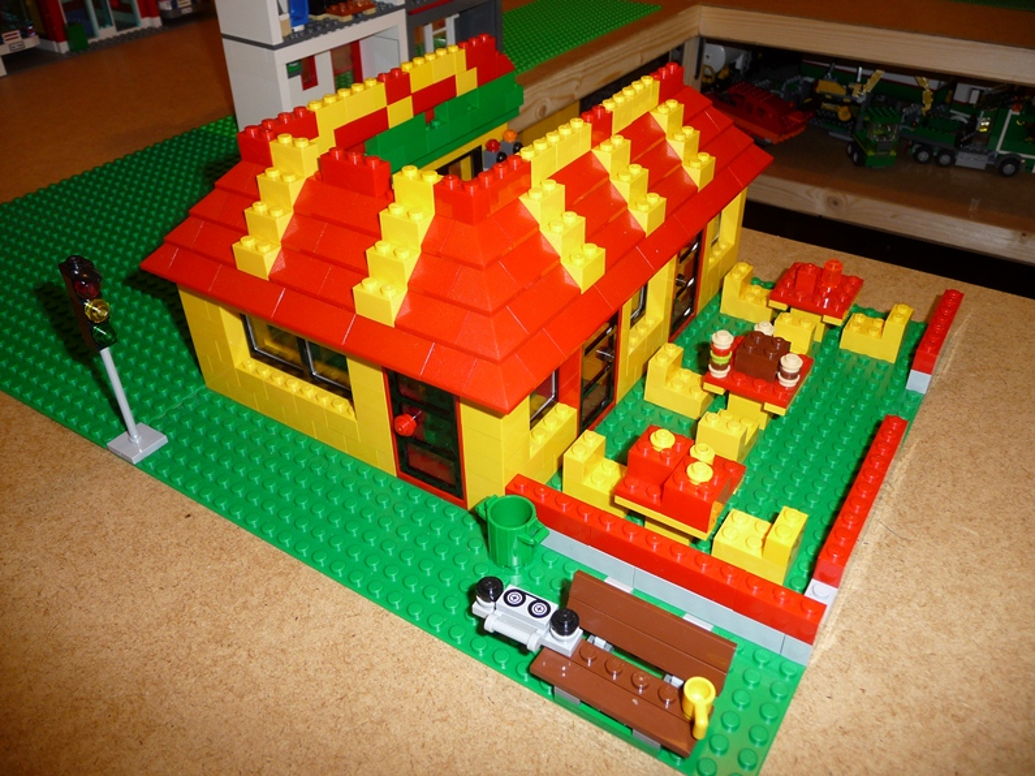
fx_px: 837
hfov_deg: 63.5
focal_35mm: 28
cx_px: 518
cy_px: 388
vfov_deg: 49.7
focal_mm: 4.7
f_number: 3.3
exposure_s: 1/30
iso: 100
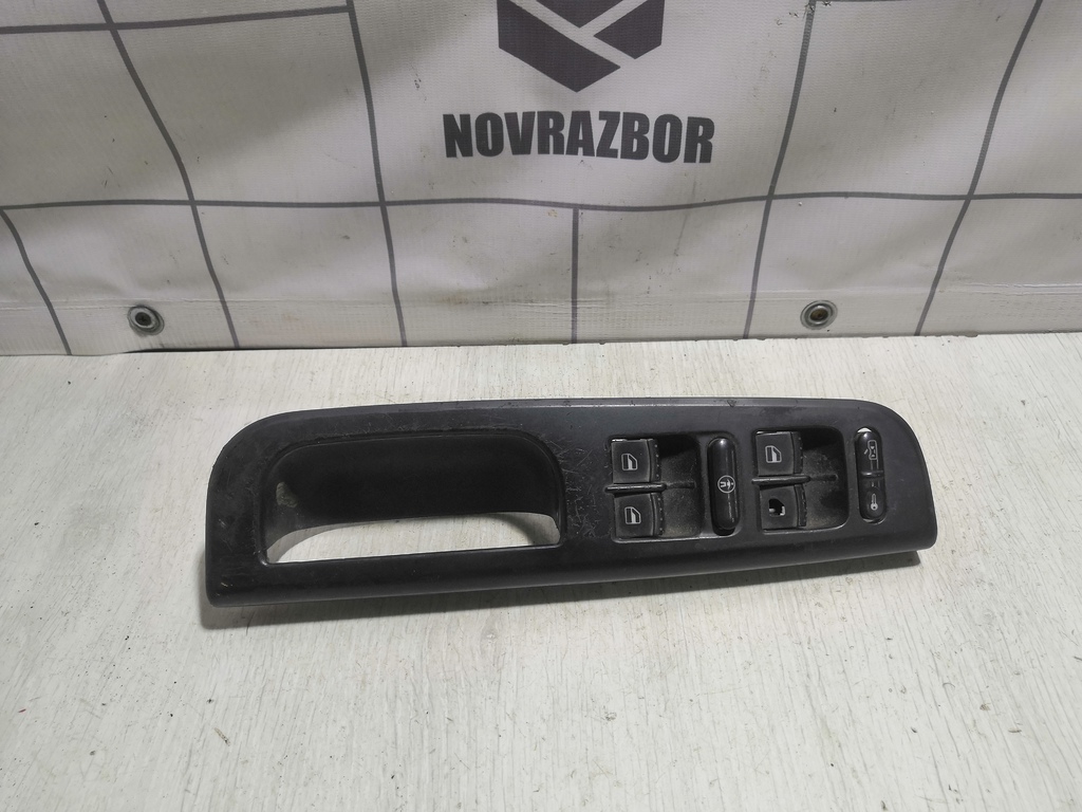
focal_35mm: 27
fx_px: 844
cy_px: 406
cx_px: 541
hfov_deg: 65.3
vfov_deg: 51.4
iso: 80
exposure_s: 1/100
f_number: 1.8
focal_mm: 3.95
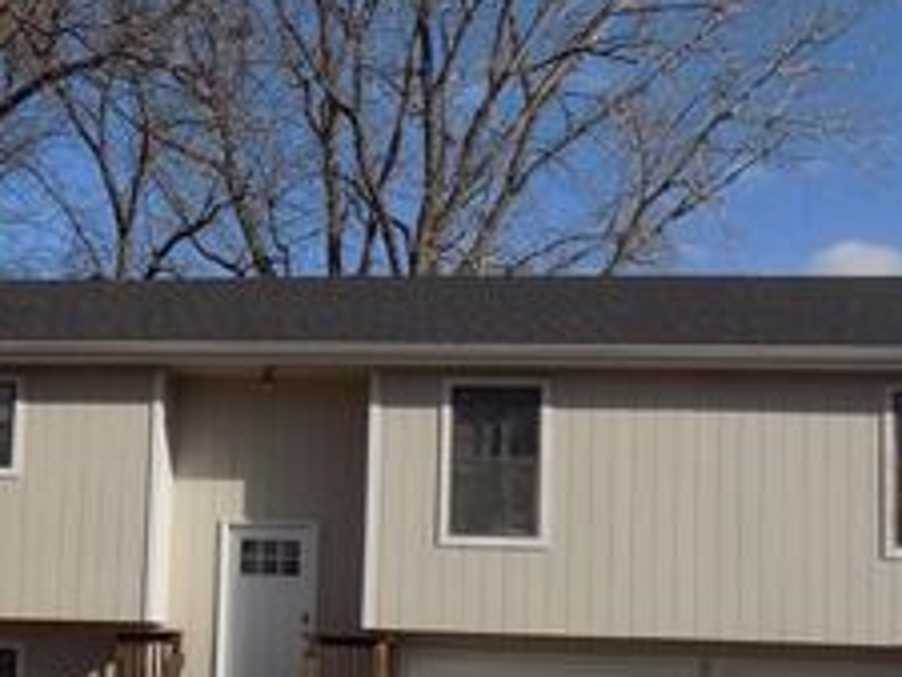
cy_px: 507
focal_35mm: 60
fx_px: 1564
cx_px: 317
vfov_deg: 24.2
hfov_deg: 32.0
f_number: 3.2
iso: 80
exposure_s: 1/1250
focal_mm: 4.8
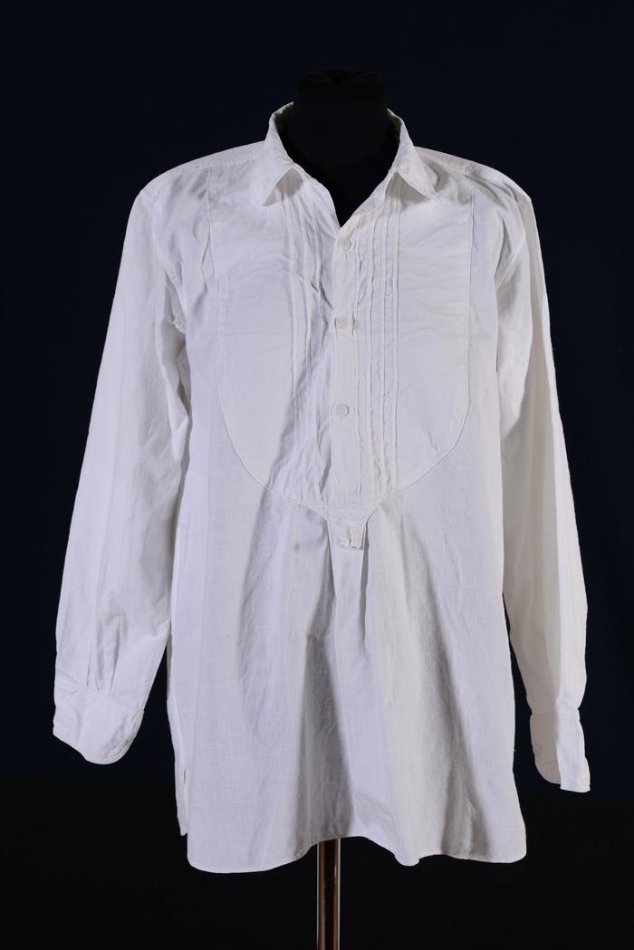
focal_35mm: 60
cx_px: 317
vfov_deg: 33.4
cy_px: 475
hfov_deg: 22.6
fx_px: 1584
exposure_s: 1/125
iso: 100
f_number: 9
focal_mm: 60
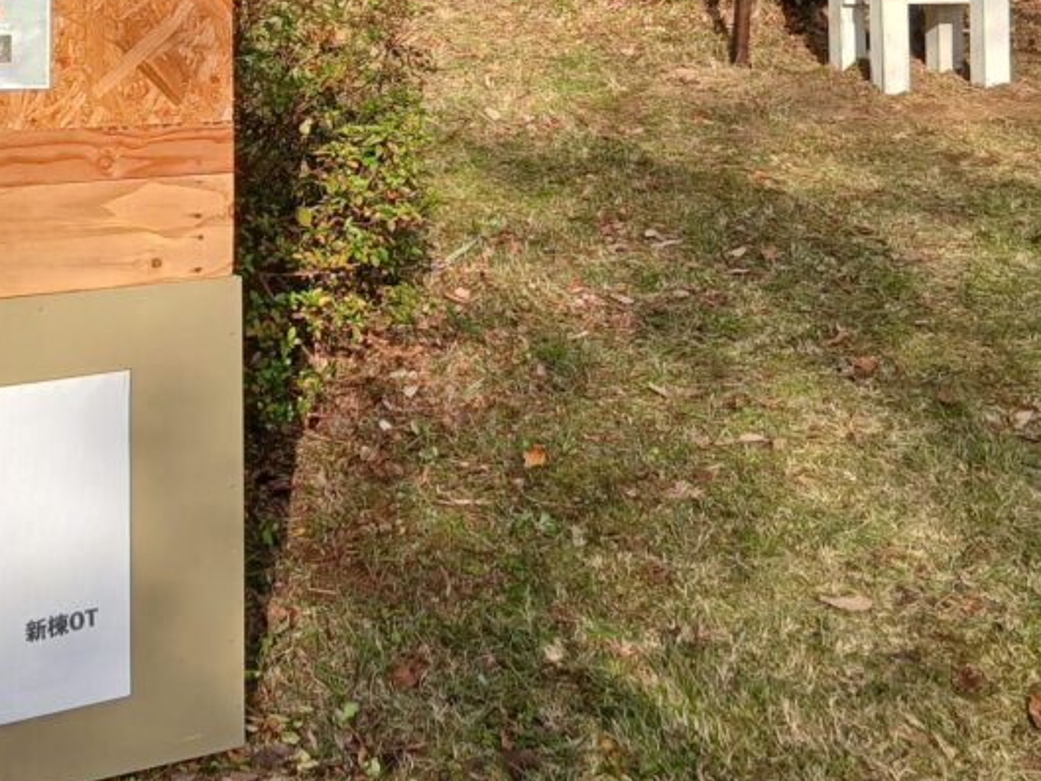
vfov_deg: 24.1
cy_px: 69
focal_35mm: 59
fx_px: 1775
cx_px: 415
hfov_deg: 32.6
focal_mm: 3.86
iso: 20
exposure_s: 1/300
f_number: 1.8
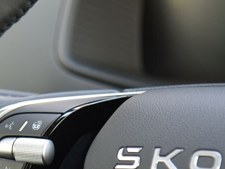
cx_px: 27
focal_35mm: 263
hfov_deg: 7.5
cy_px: 139
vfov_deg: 5.6
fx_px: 1710
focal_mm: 120
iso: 500
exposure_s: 1/30
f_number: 4
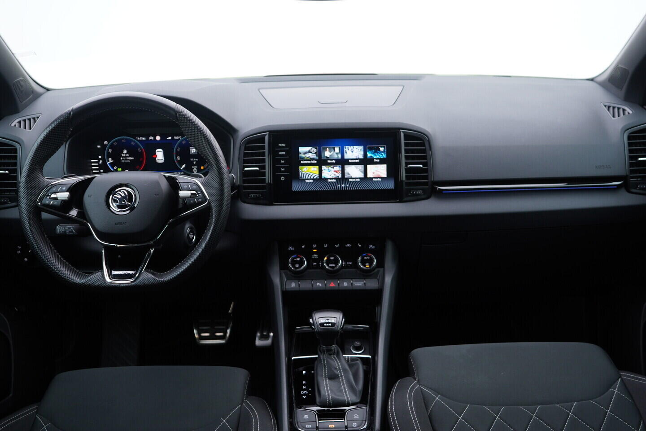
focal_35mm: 36
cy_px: 216
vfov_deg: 36.9
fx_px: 646
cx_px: 323
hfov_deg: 53.1
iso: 160
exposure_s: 1/40
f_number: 2.8
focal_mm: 24
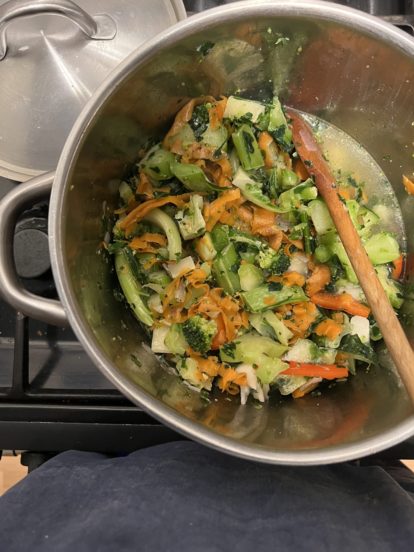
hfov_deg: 53.1
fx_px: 415
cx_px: 207
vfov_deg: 67.3
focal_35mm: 26
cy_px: 276
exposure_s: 1/39
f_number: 1.5
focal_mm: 5.7
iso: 640
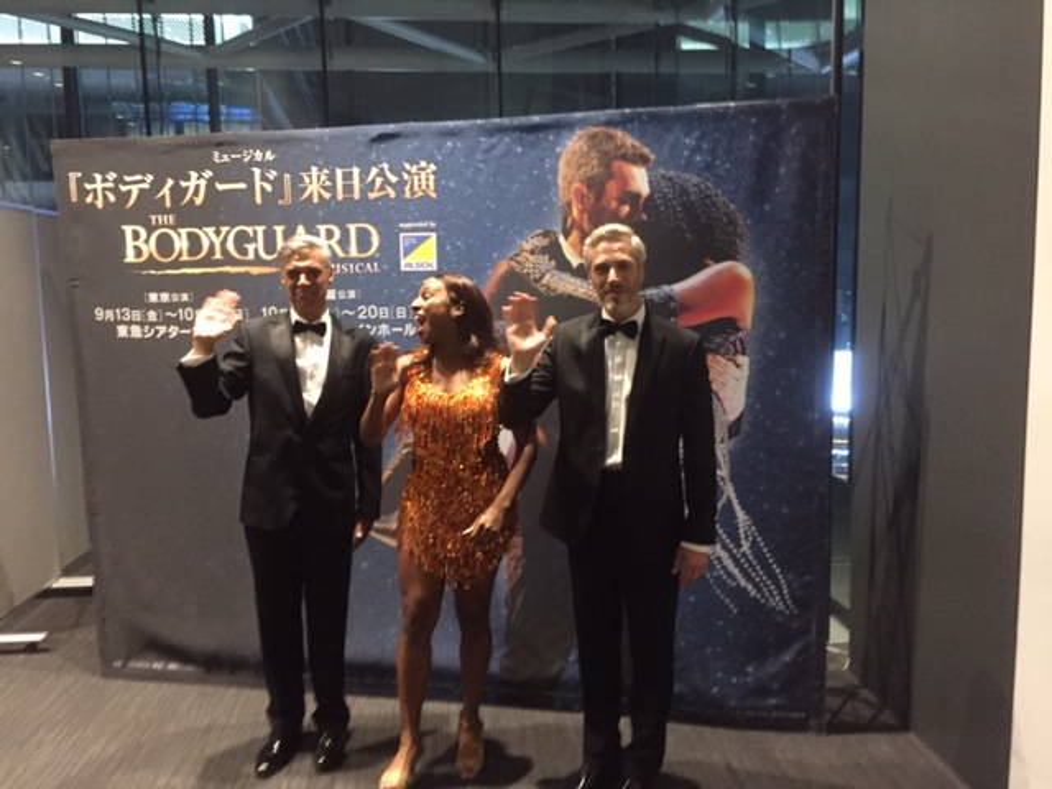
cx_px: 526
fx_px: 881
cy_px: 394
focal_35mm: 29
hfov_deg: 61.7
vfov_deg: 48.2
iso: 320
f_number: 2.2
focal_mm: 4.15
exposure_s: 1/15
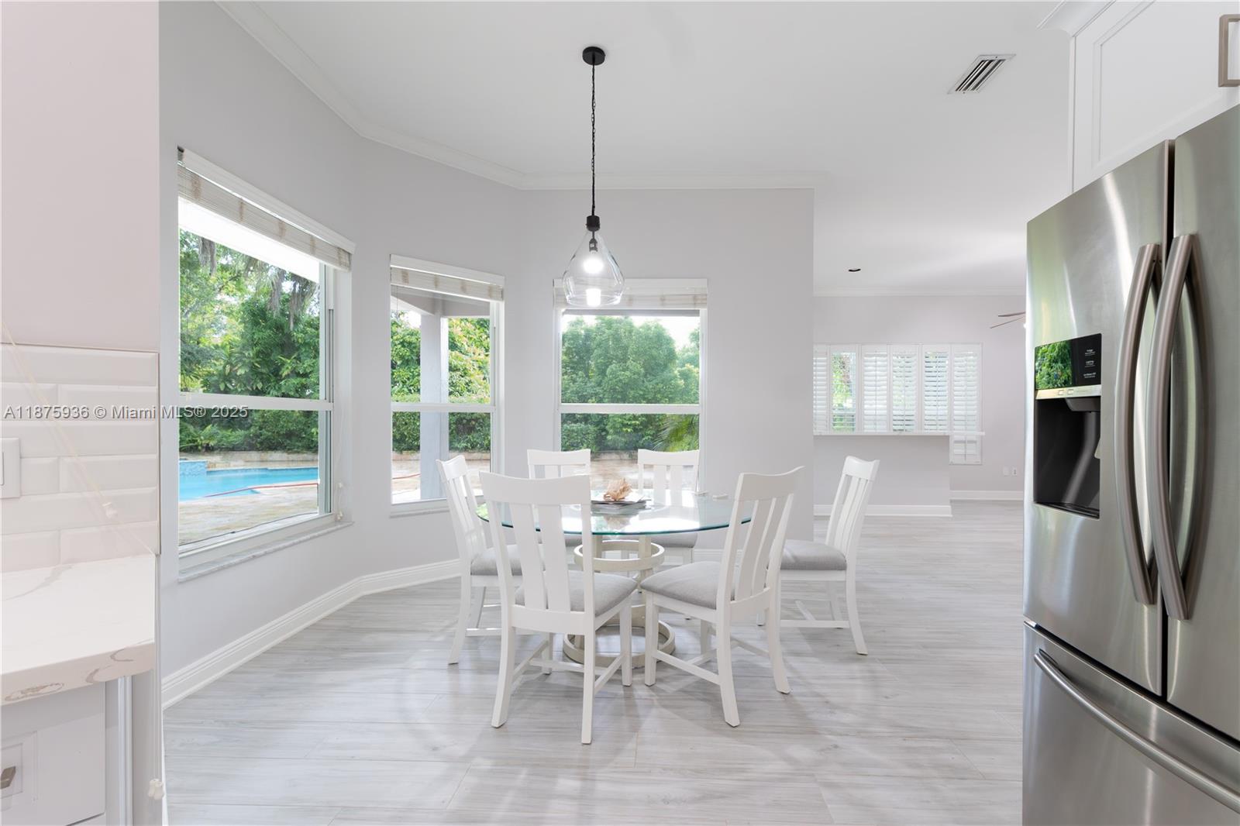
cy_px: 413
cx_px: 620
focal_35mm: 15
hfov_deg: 100.4
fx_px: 517
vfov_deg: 77.3
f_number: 7.1
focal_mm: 10
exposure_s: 1/5
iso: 250
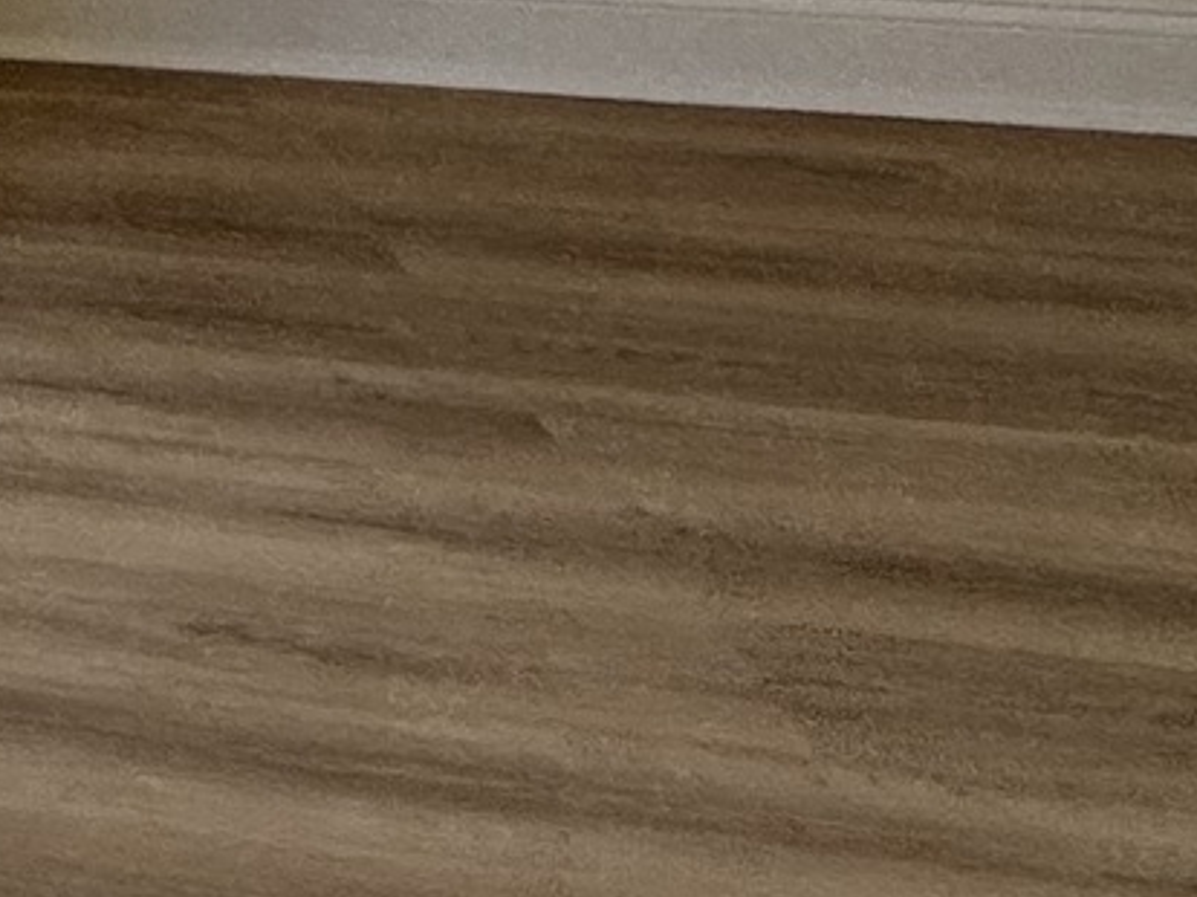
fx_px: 3594
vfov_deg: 12.7
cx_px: -2079
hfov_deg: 12.3
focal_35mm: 104
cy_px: -810
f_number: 2.2
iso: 40
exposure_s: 1/556
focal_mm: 2.22
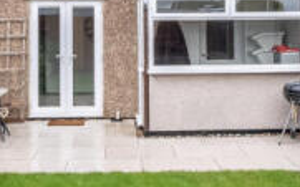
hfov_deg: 34.5
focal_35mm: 59
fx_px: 482
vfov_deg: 21.3
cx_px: 130
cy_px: 7
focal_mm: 16
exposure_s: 1/800
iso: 640
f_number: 13
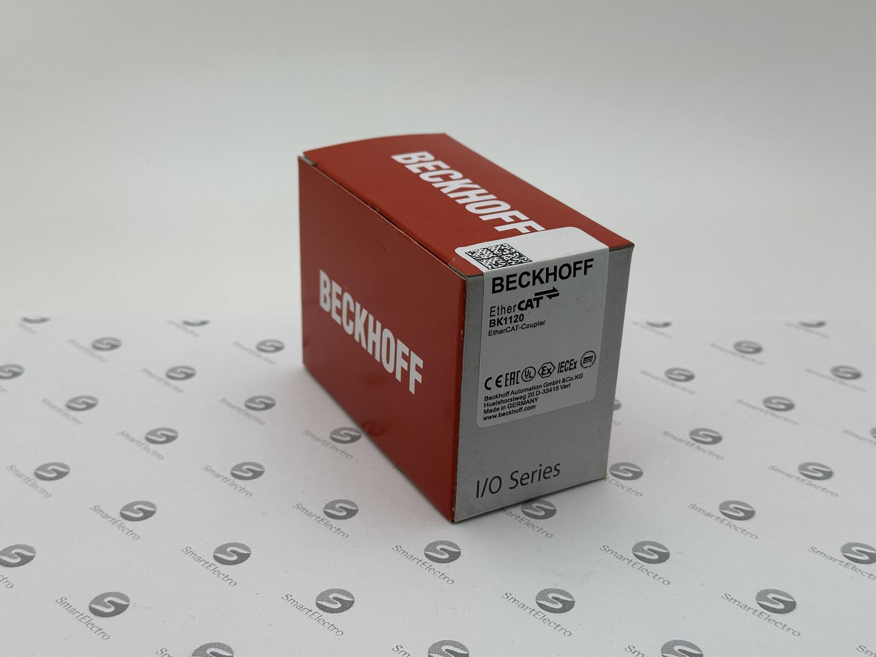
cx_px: 438
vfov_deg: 30.3
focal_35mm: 48
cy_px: 328
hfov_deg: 39.7
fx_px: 1215
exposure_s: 1/756
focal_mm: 6.86
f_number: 1.78
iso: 64
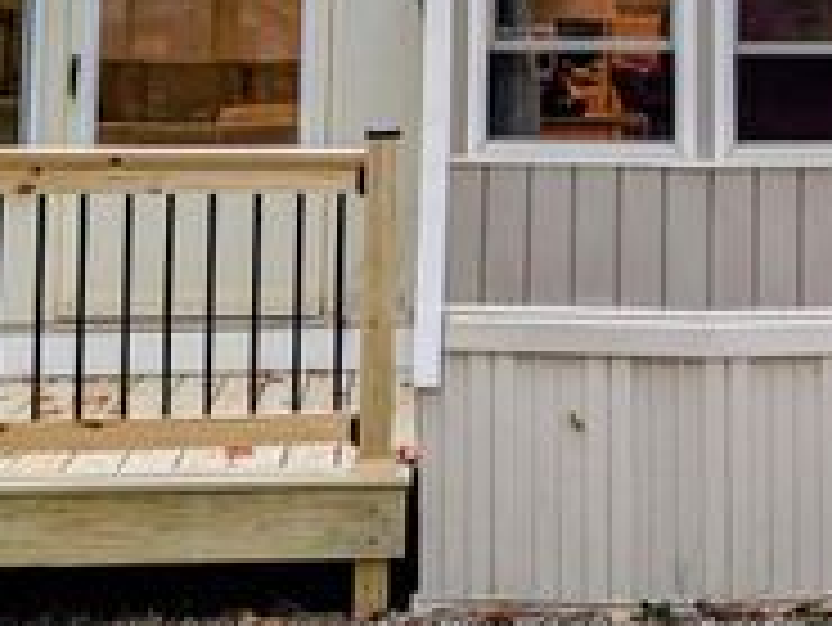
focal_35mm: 65
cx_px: 657
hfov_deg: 29.2
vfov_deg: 21.6
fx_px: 1563
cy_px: -45
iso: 28
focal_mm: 6.9
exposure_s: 1/40
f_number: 1.68
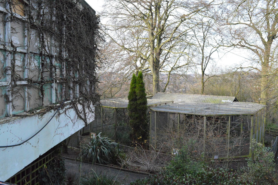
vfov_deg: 43.5
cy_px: 92
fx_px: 231
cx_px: 139
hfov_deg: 62.0
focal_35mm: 30
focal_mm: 20
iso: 6400
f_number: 9
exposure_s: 1/2000
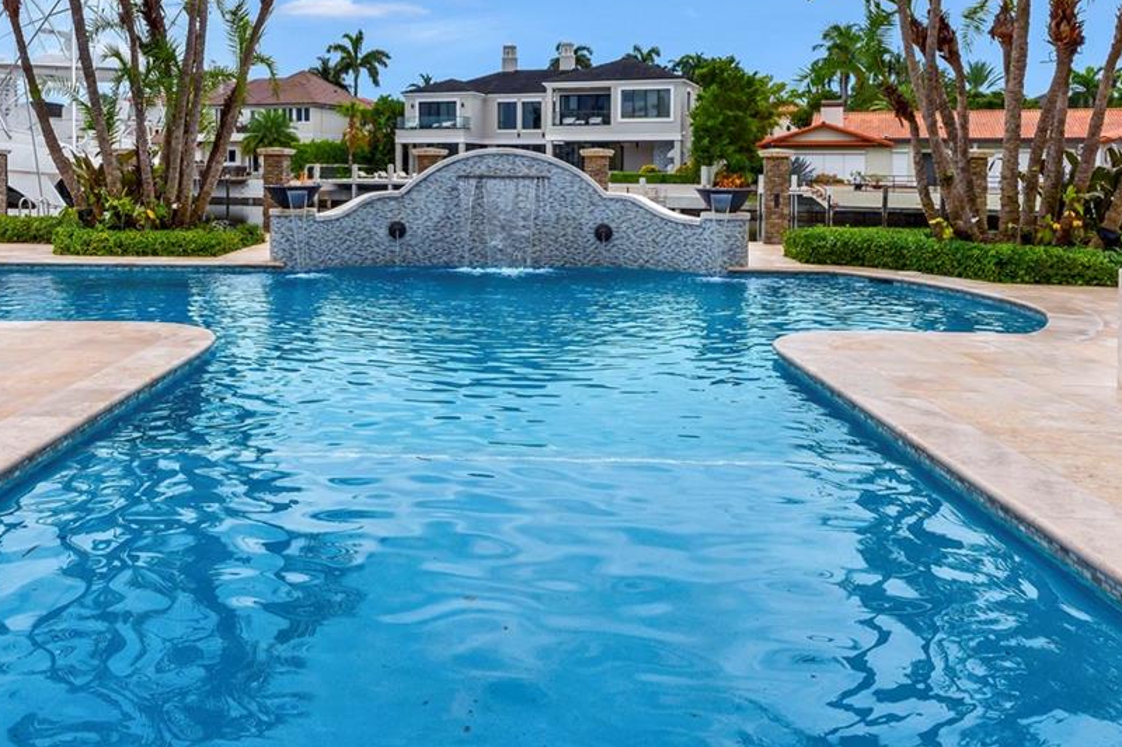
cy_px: 194
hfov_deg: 58.5
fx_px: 997
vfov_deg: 40.1
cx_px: 478
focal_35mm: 32
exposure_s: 1/50
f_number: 13
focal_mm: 16
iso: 100
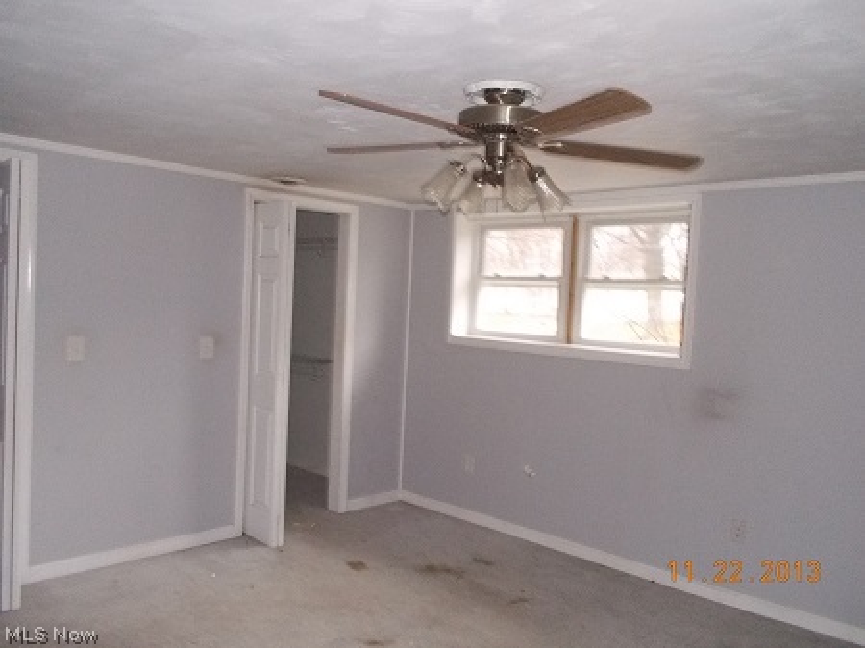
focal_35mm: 29
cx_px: 432
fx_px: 724
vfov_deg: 48.2
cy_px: 324
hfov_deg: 61.7
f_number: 3.3
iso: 400
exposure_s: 1/13
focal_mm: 4.1
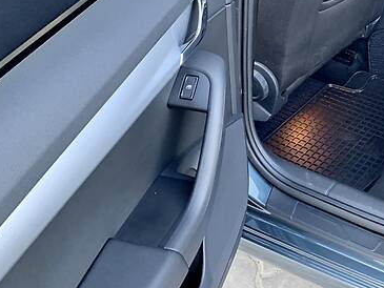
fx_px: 633
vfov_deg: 24.5
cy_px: -1
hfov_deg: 30.9
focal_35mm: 57
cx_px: 399
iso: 160
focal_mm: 4.2
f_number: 1.8
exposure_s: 1/60
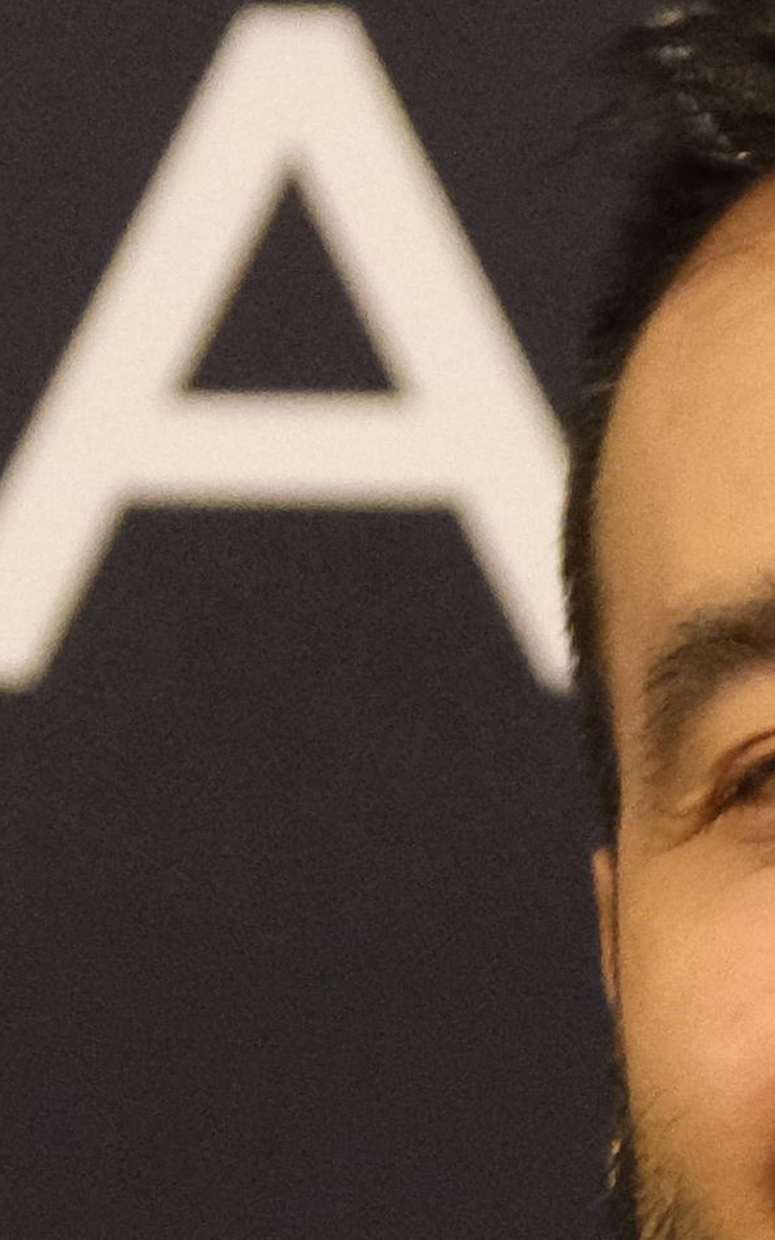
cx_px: 919
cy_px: 2155
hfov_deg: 2.4
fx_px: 18488
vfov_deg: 3.8
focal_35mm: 547
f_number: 2.8
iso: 6400
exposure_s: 1/100
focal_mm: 55
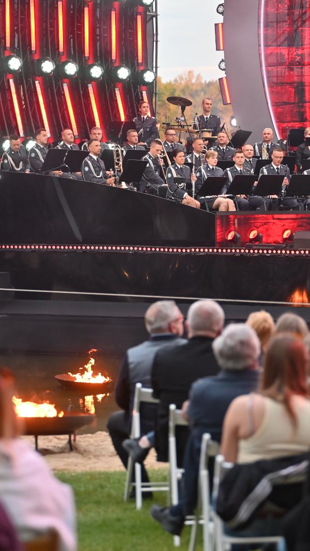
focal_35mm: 159
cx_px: 229
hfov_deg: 7.6
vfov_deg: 13.5
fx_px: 2325
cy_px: 276
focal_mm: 101
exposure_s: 1/400
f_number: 2.8
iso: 640
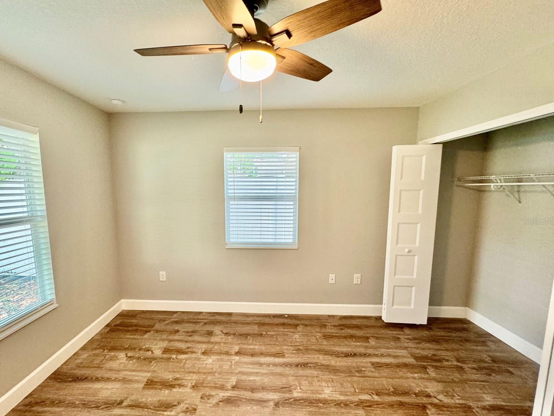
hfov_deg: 94.1
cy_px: 221
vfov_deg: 78.0
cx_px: 245
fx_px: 256
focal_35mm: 16
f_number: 2.2
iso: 200
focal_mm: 2.22
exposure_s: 1/60
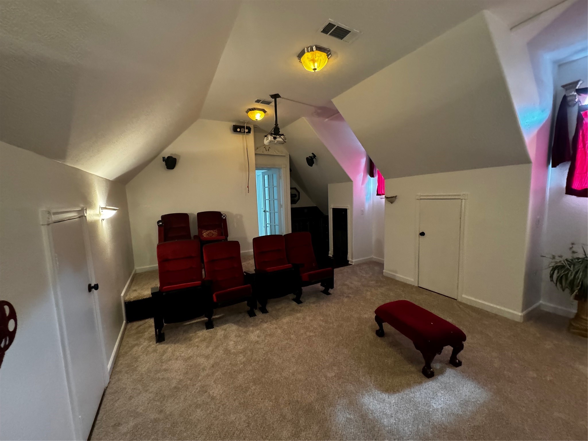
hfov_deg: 102.1
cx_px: 294
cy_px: 220
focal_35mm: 14
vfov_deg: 85.7
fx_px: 238
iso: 1250
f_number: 2.2
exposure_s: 1/60
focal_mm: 2.22
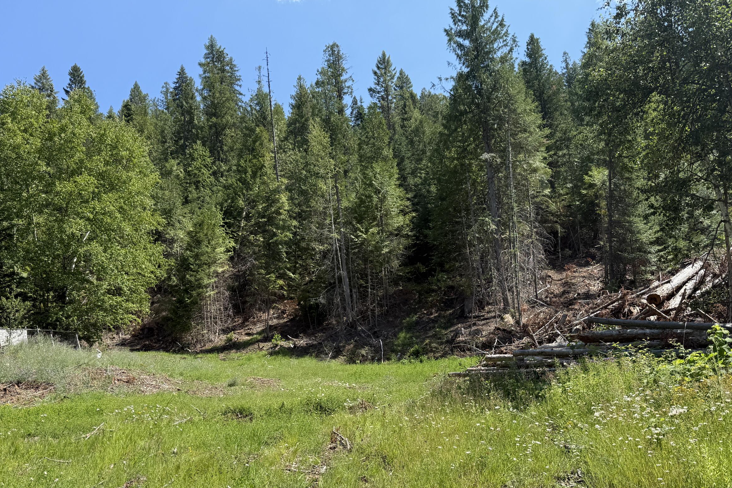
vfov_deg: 40.7
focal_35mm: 32
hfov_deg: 58.7
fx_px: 651
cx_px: 342
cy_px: 318
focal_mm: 6.76
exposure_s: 1/2232
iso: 80
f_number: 1.78
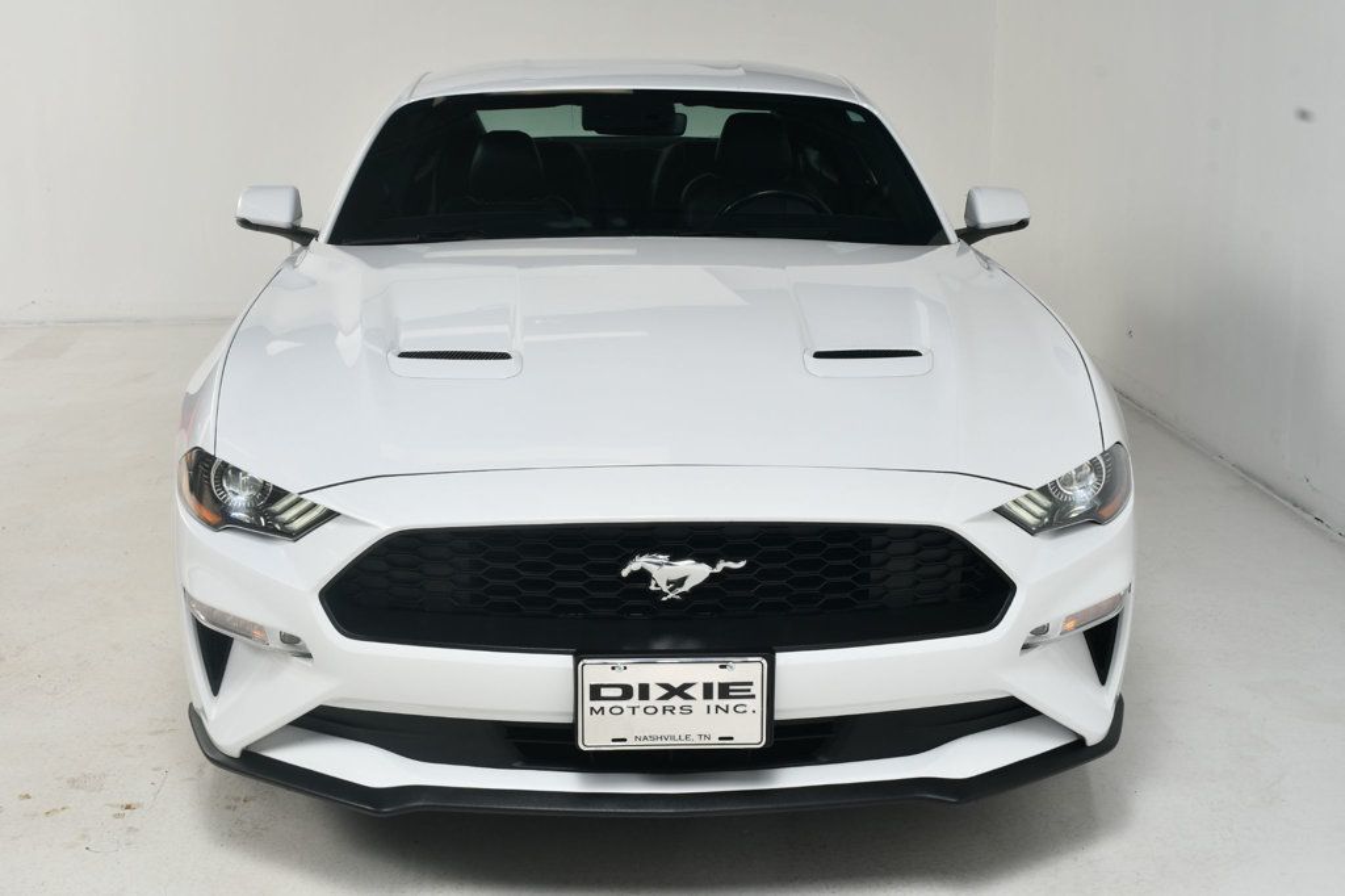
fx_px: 1793
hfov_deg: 41.1
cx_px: 672
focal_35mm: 48
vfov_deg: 28.1
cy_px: 448
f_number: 13
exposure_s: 1/160
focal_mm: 32
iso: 100
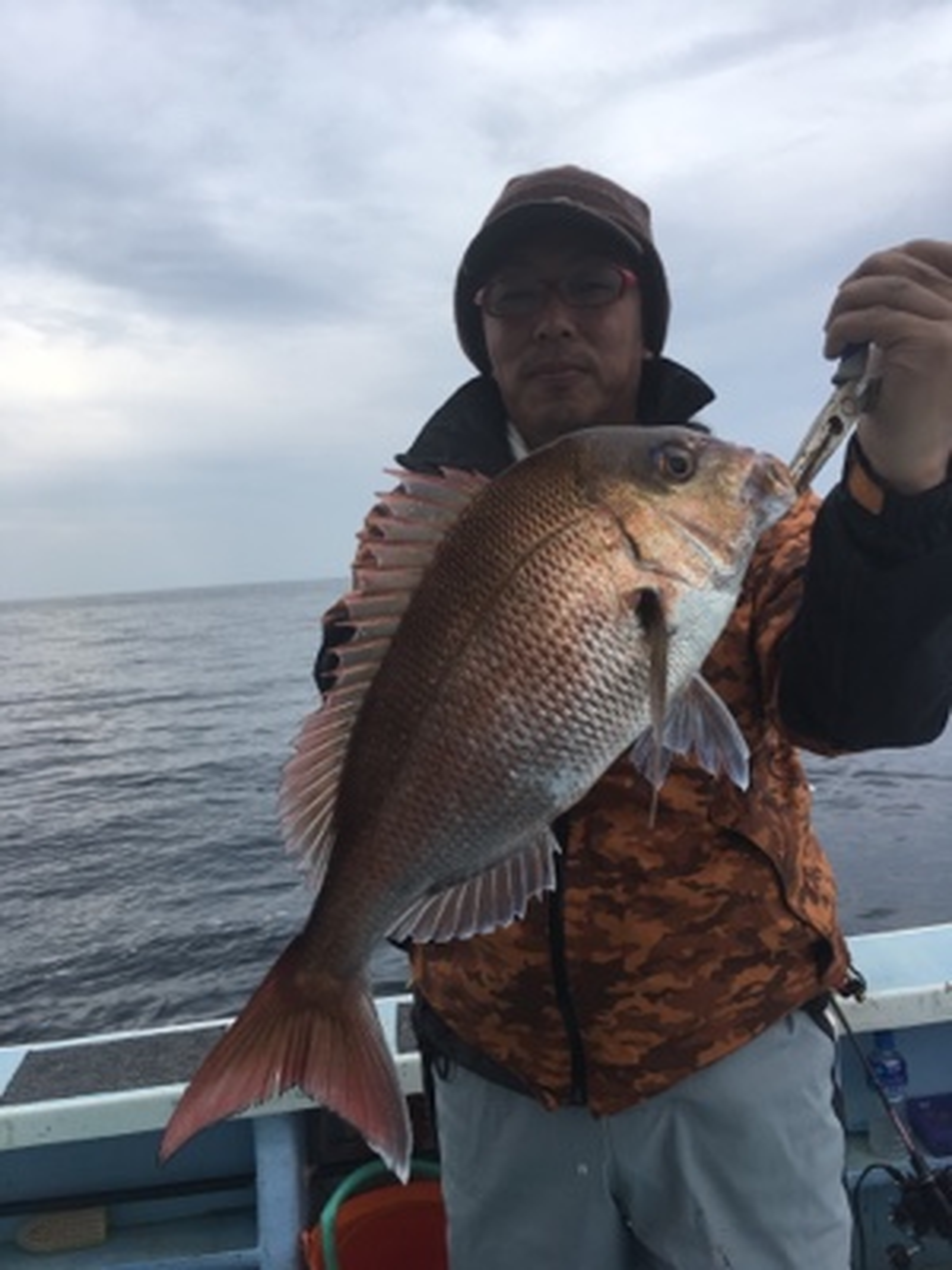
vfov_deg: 61.7
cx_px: 476
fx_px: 1063
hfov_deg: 48.2
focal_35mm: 29
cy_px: 635
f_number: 2.2
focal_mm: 4.15
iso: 25
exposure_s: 1/545
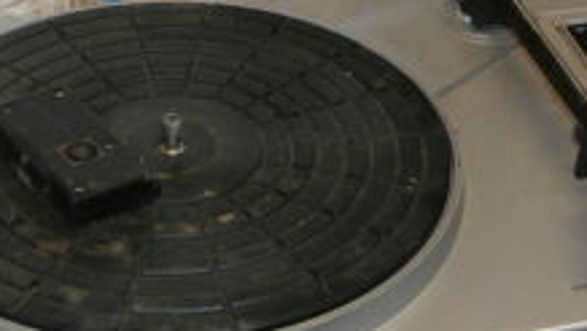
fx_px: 1417
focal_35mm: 91
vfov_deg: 13.2
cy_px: 48
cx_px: 377
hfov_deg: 23.3
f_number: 3.9
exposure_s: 1/40
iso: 200
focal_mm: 6.67
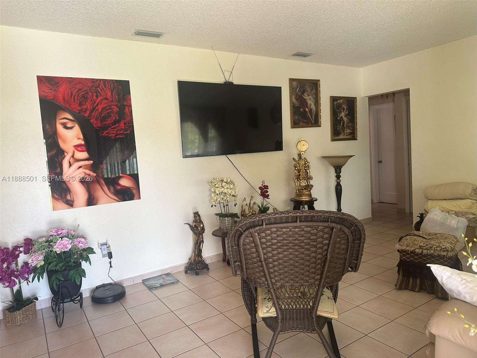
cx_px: 238
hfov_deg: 71.6
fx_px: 331
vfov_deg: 56.8
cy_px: 179
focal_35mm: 24
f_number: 1.78
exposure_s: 1/121
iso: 125
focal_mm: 6.86
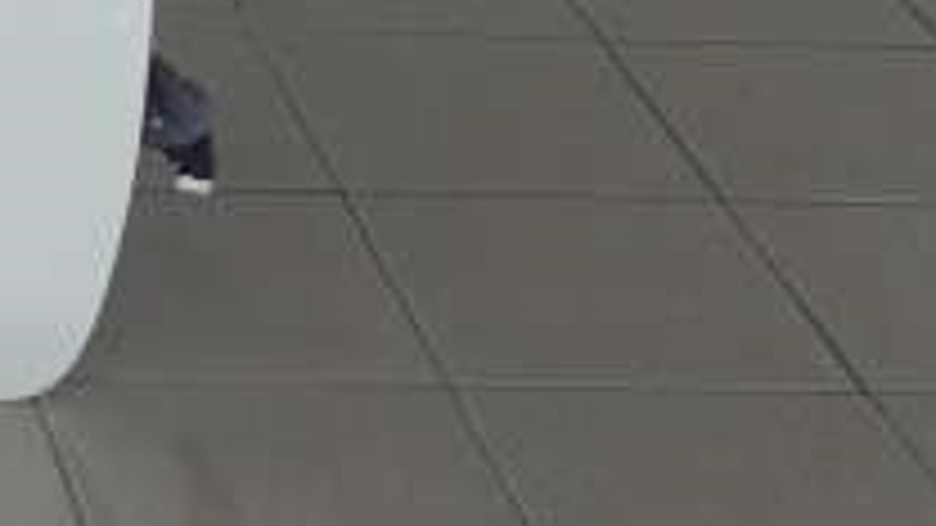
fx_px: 4120
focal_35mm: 166
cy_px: -618
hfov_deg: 11.9
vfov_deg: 7.0
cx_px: -747
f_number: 4
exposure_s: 1/160
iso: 800
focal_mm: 20
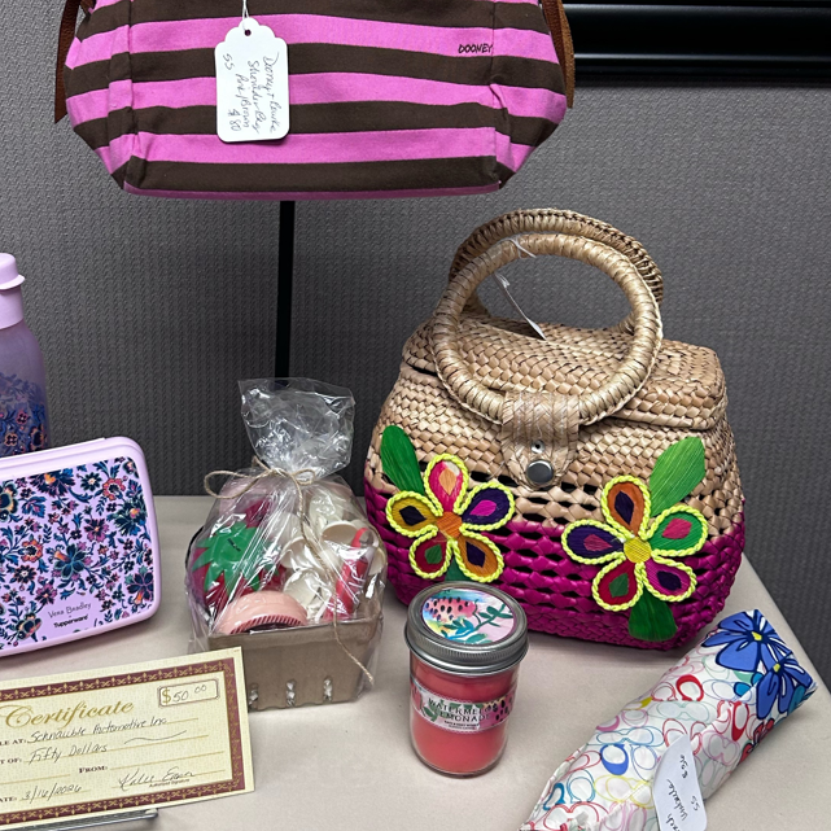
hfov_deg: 39.0
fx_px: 1168
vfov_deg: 39.0
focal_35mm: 43
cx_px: 340
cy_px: 328
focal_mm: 5.7
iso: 125
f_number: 1.5
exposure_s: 1/120
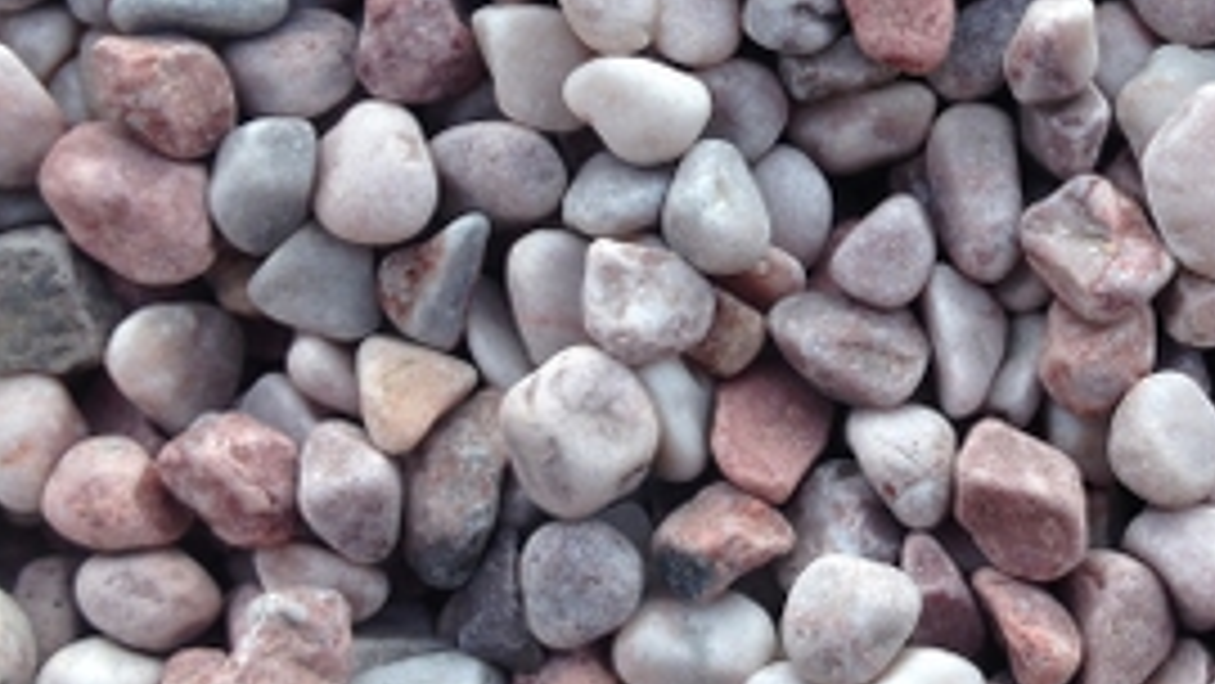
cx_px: 904
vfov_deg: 18.8
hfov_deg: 32.2
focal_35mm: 64
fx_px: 2062
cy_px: 414
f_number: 2.4
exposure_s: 1/463
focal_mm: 4.12
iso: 50
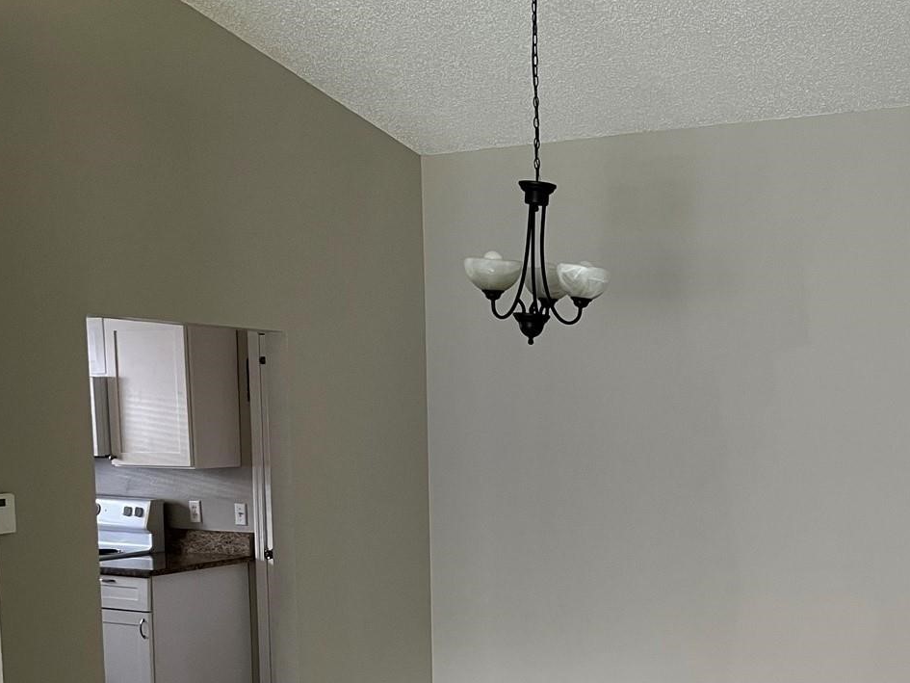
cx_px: 727
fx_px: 1157
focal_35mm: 44
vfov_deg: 32.2
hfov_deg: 41.1
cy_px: 522
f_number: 1.6
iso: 320
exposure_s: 1/60
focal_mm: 5.1
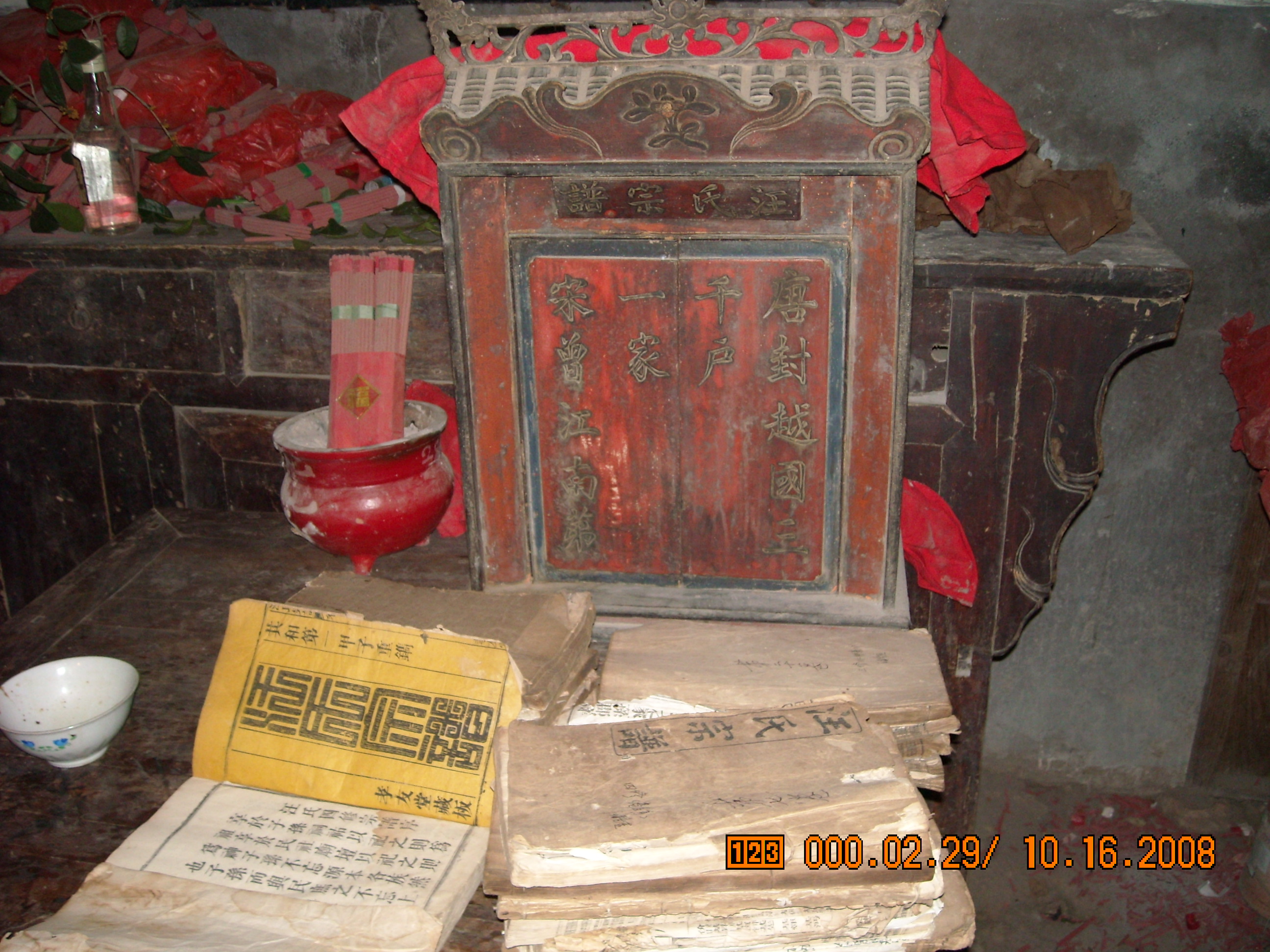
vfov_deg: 40.7
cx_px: 635
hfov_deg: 52.6
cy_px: 476
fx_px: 1284
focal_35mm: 35
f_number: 2.8
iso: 200
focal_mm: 5.7
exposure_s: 1/60
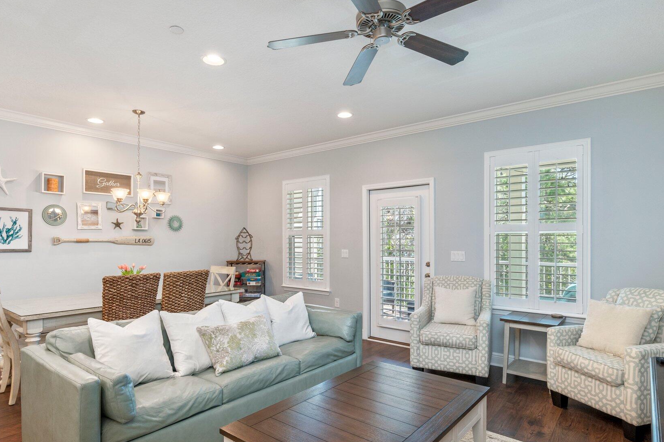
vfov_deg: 61.6
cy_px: 252
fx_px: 369
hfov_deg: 84.0
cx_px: 321
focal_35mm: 20
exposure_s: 1/8
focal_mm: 16
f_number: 9
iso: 500
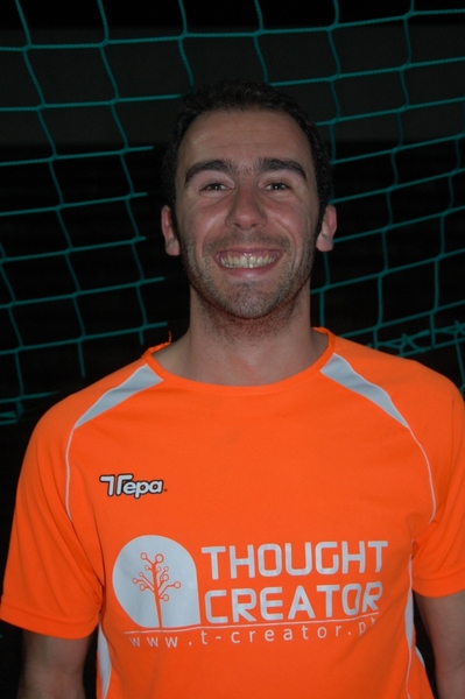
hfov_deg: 20.1
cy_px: 350
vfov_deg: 29.9
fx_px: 1310
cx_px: 232
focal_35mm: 68
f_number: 5.3
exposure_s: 1/60
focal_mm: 45
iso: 400
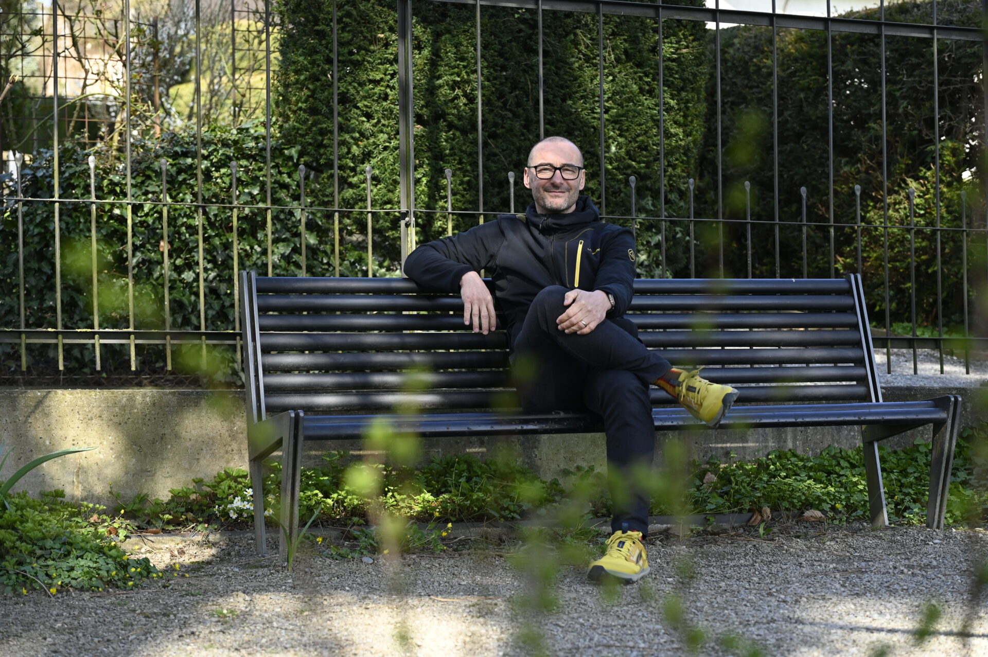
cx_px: 494
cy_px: 328
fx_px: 1782
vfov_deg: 20.9
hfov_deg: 31.0
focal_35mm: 65
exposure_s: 1/3200
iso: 1600
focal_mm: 65
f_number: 4
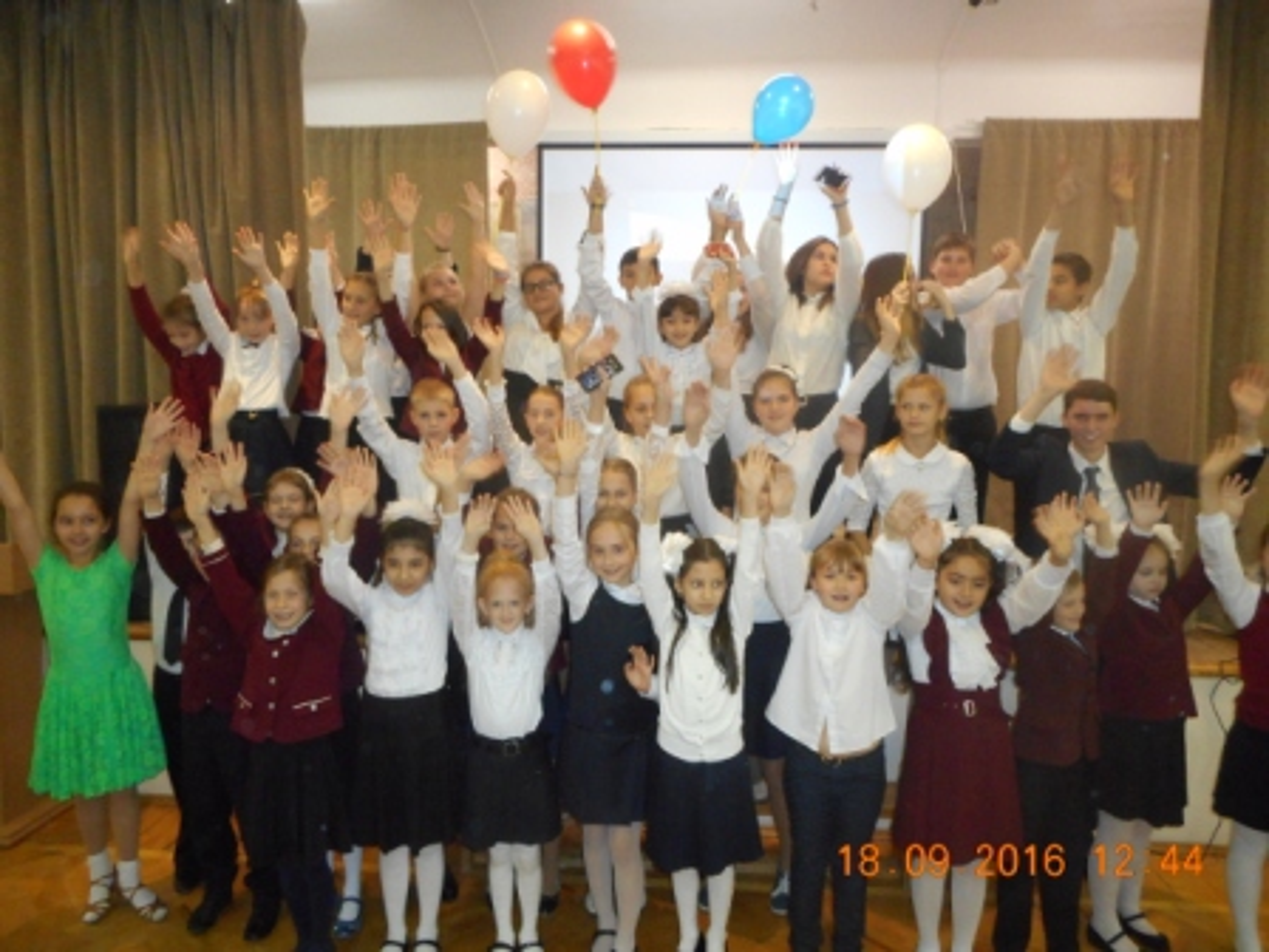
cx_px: 634
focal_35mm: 25
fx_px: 916
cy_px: 476
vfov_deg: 54.9
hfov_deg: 69.4
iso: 500
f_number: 3.7
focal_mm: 4.5
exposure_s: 1/25
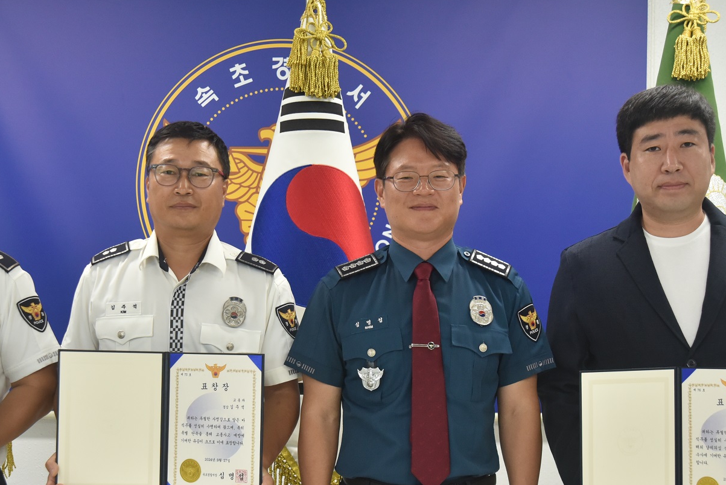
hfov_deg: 31.8
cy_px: 339
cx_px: 283
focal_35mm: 63
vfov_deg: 21.5
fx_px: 1271
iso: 2000
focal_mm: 42
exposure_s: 1/125
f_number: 5.6
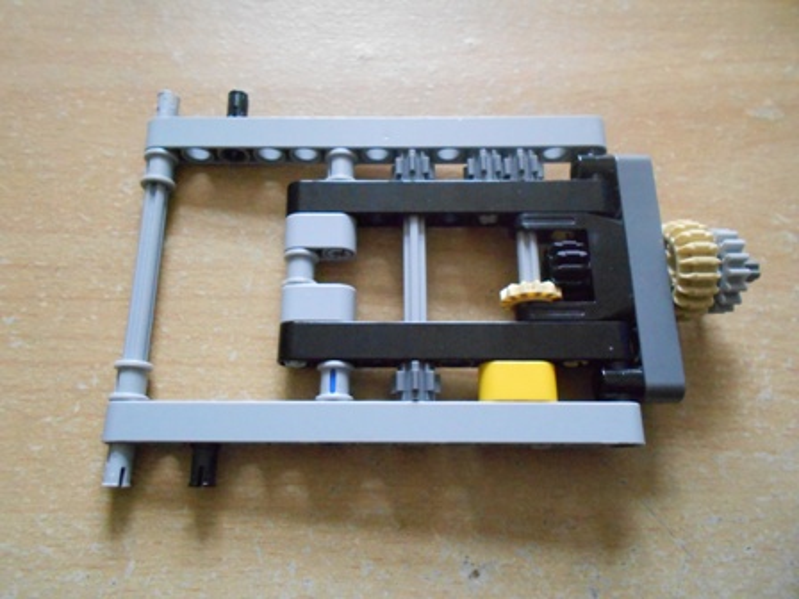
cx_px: 400
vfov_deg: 53.1
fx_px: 600
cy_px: 300
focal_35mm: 26
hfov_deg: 67.3
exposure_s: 1/50
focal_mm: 4.6
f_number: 3.2
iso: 800
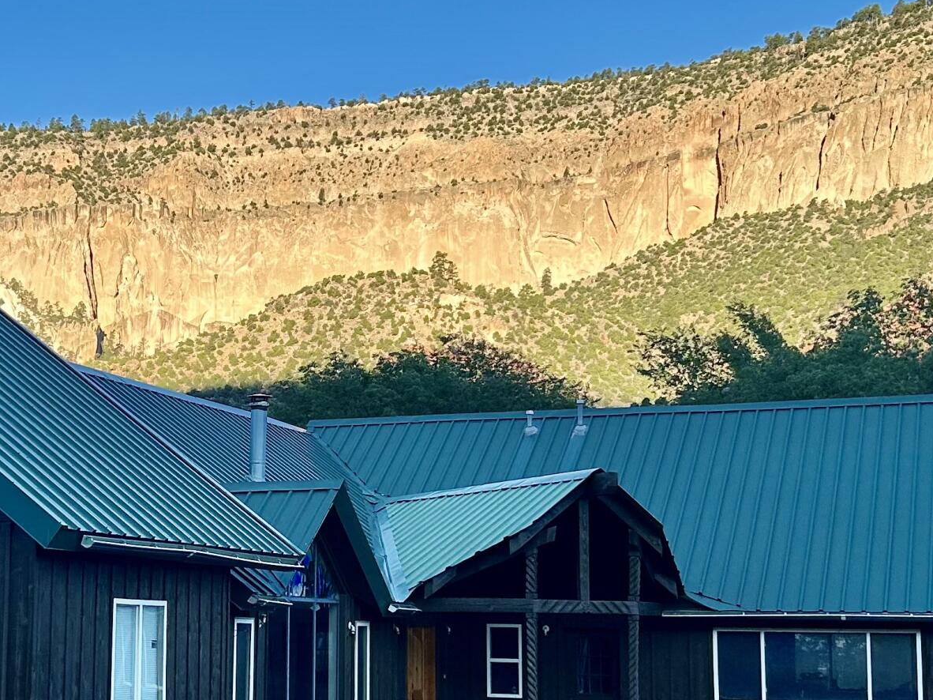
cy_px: 438
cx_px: 249
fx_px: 1779
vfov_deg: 22.2
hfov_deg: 29.0
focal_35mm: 66
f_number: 1.5
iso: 50
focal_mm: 5.7
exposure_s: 1/1344
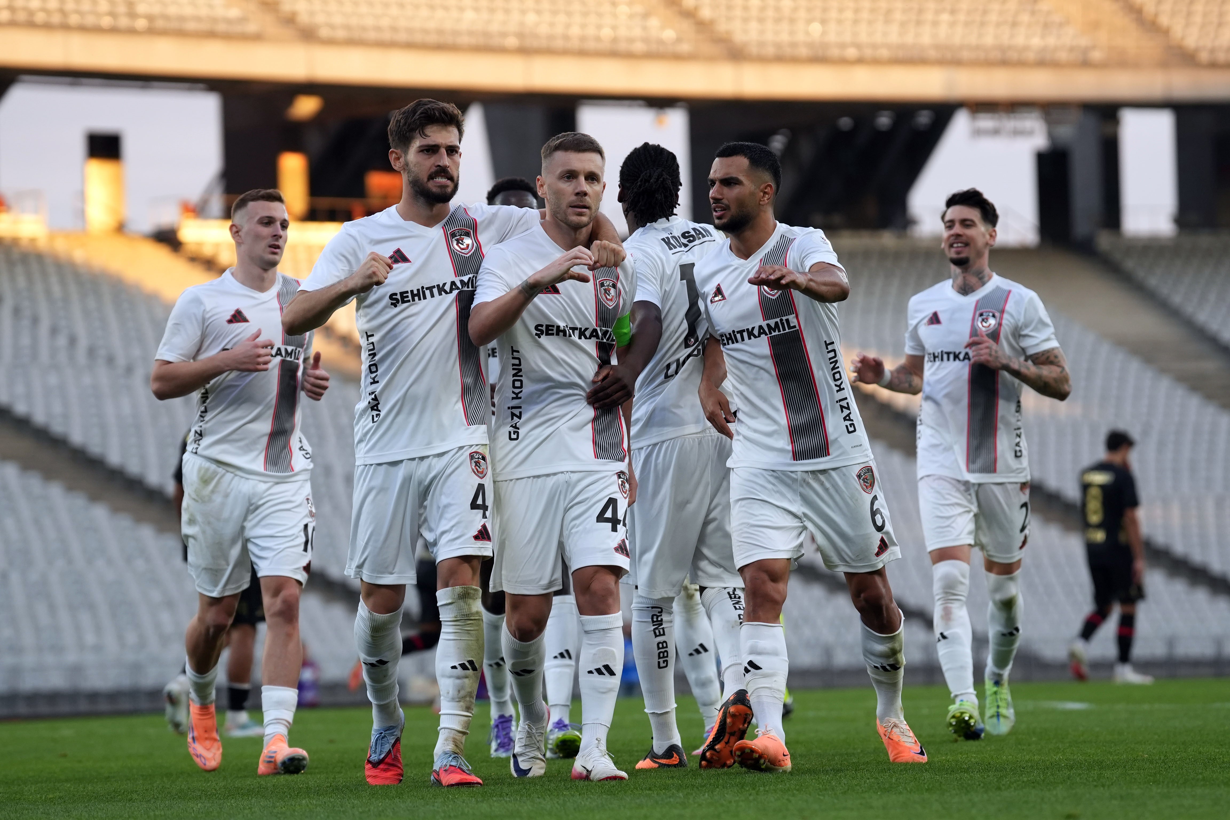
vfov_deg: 7.8
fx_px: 6047
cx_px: 615
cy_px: 410
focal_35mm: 177
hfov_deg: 11.6
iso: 1000
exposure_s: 1/2000
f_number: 2.8
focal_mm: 118
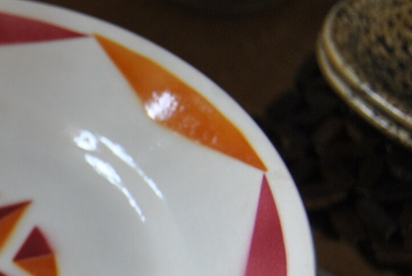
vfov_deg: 13.9
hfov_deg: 19.2
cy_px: 292
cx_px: -139
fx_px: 1111
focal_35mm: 97
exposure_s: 1/30
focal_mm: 24
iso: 280
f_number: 3.8
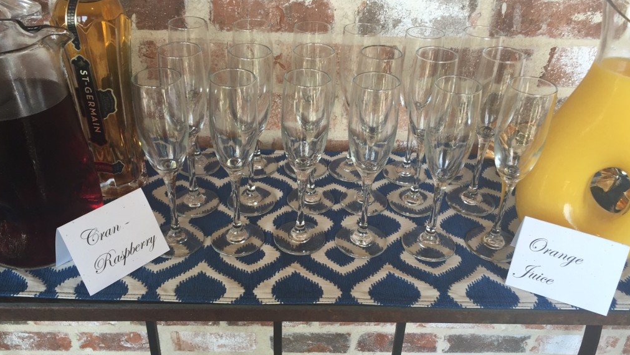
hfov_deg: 61.0
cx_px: 315
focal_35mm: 32
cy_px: 170
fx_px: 535
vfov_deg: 36.7
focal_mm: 4.15
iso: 50
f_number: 2.2
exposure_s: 1/120
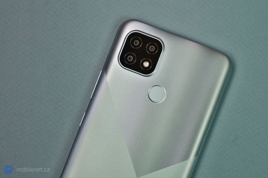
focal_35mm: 55
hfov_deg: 36.3
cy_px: 89
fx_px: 409
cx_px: 134
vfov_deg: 24.6
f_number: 8
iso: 1250
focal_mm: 55
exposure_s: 1/200
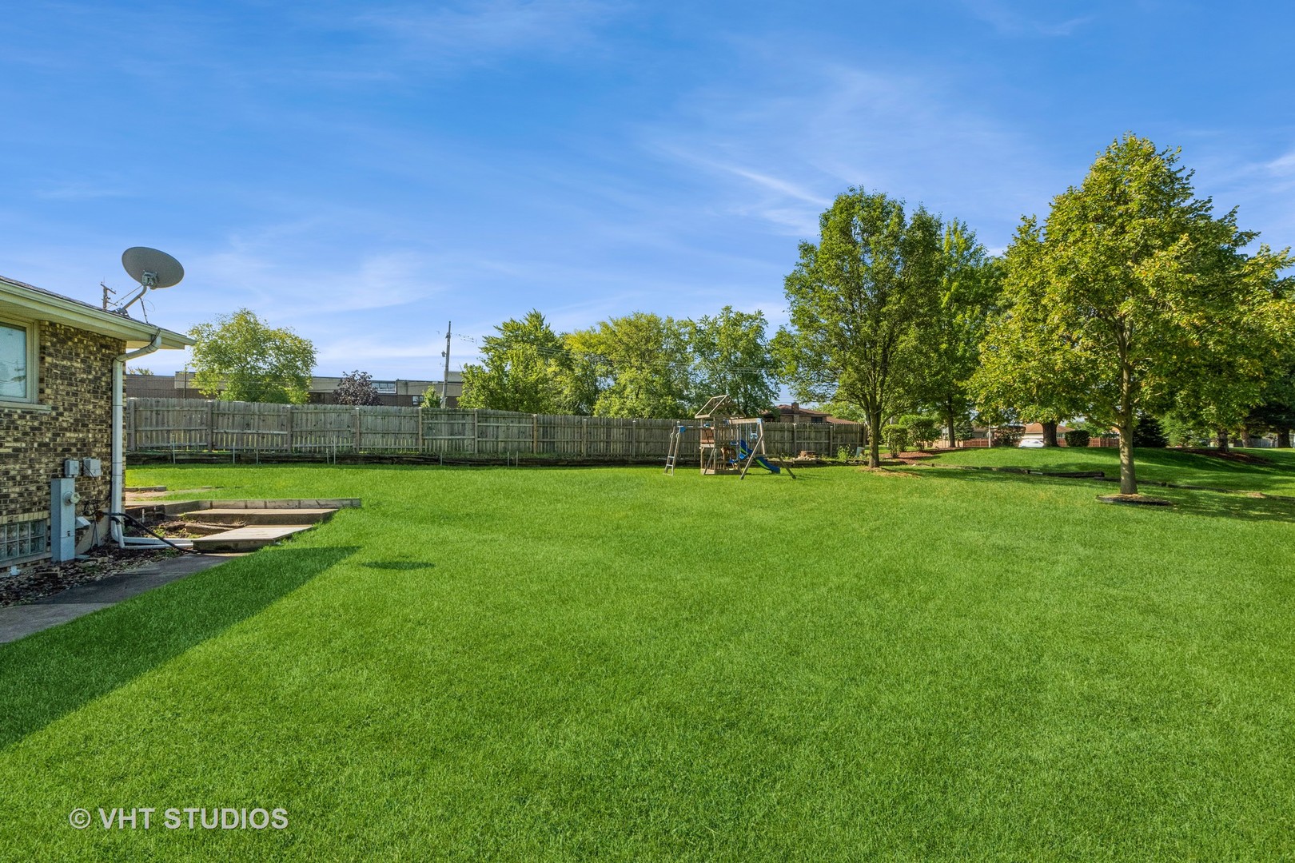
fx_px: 540
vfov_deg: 77.3
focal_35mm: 15
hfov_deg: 100.4
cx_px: 648
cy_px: 432
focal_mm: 10
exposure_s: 1/800
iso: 800
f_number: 10
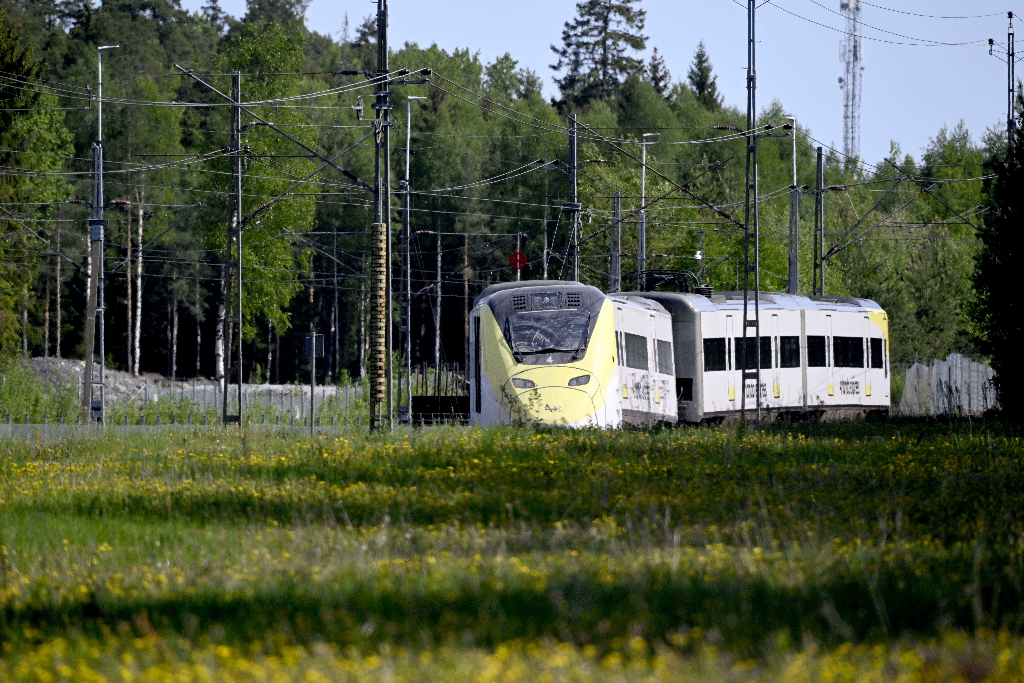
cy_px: 342
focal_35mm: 560
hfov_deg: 3.7
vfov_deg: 2.5
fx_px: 15928
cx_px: 512
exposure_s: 1/2000
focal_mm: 560
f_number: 8
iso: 800
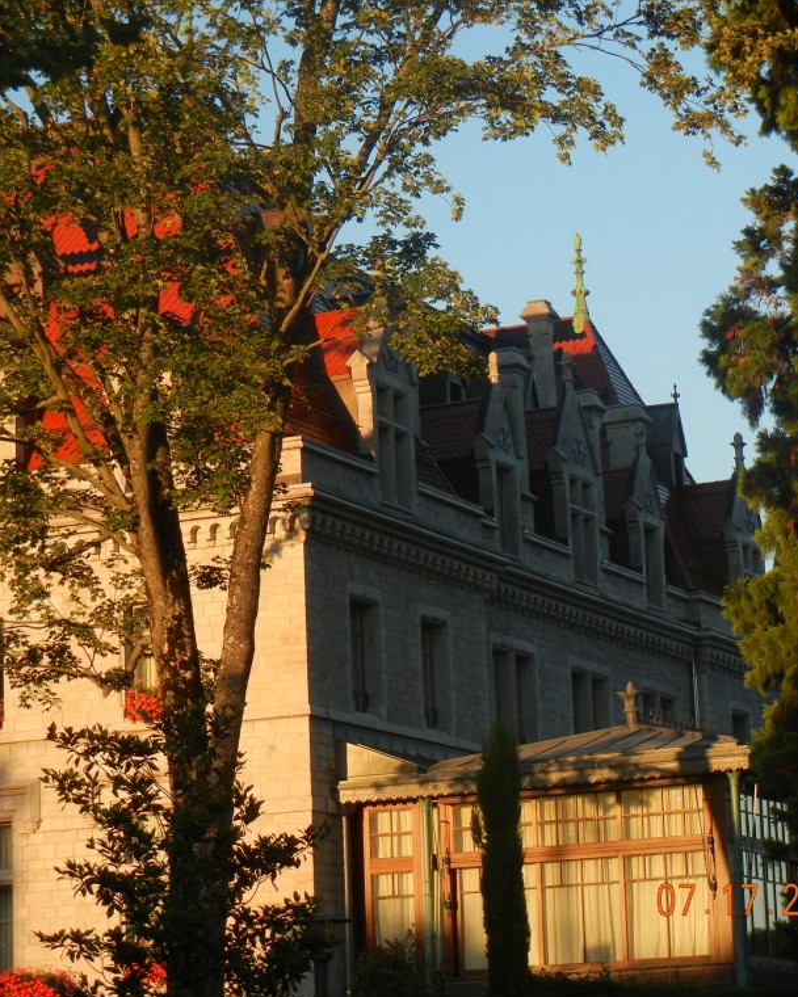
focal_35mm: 117
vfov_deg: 16.4
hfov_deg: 13.2
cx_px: 398
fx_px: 3454
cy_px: 501
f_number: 4.4
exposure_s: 1/204
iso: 160
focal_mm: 16
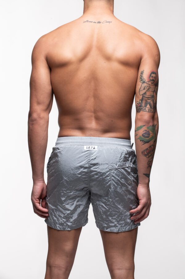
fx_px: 849
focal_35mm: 110
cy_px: 140
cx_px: 92
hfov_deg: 12.4
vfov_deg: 18.6
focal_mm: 110
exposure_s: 1/125
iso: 200
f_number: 16
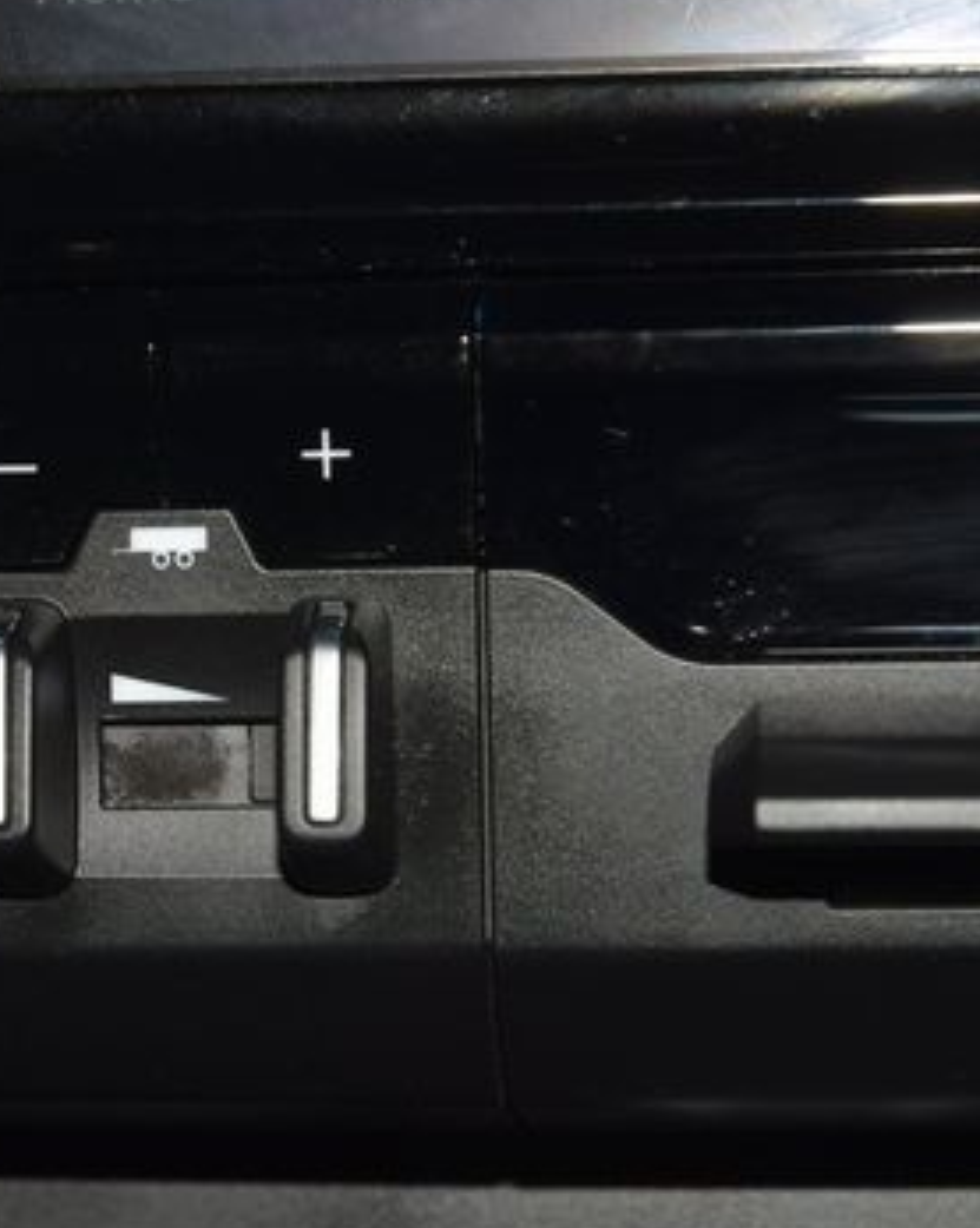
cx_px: 173
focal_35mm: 182
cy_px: 533
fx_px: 6607
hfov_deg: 8.5
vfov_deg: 10.6
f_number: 8
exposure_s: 1/125
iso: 100
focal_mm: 70
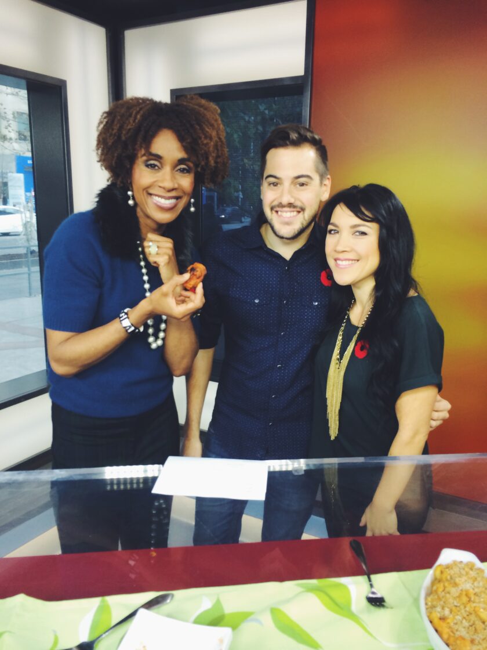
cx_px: 244
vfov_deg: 60.0
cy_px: 325
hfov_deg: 46.8
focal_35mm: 30
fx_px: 563
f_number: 2.2
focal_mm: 4.12
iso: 40
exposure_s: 1/40
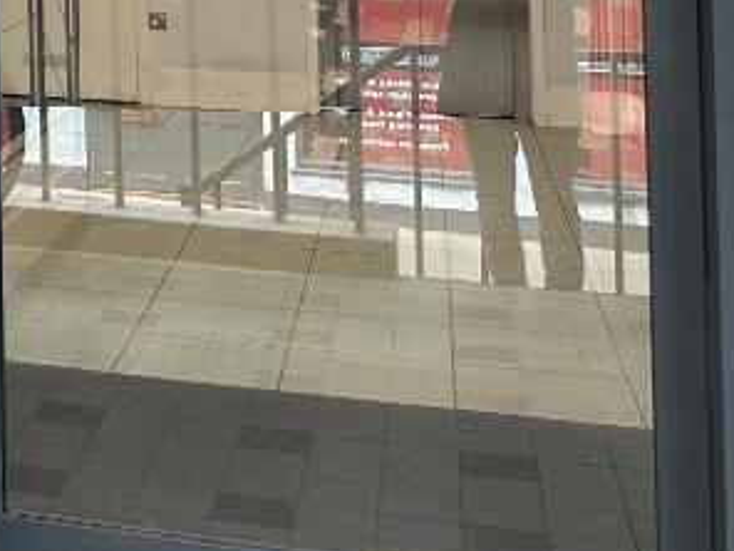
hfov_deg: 20.9
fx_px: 1760
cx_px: -275
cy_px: -246
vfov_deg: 16.4
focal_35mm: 83
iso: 125
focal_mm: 6.86
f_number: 1.78
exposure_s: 1/100
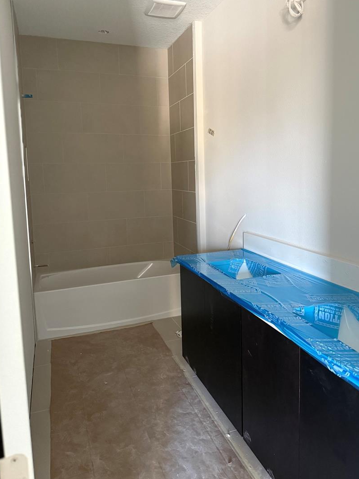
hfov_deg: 51.2
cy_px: 216
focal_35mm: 27
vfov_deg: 65.2
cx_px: 199
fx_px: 373
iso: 640
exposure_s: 1/60
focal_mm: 6.76
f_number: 1.78
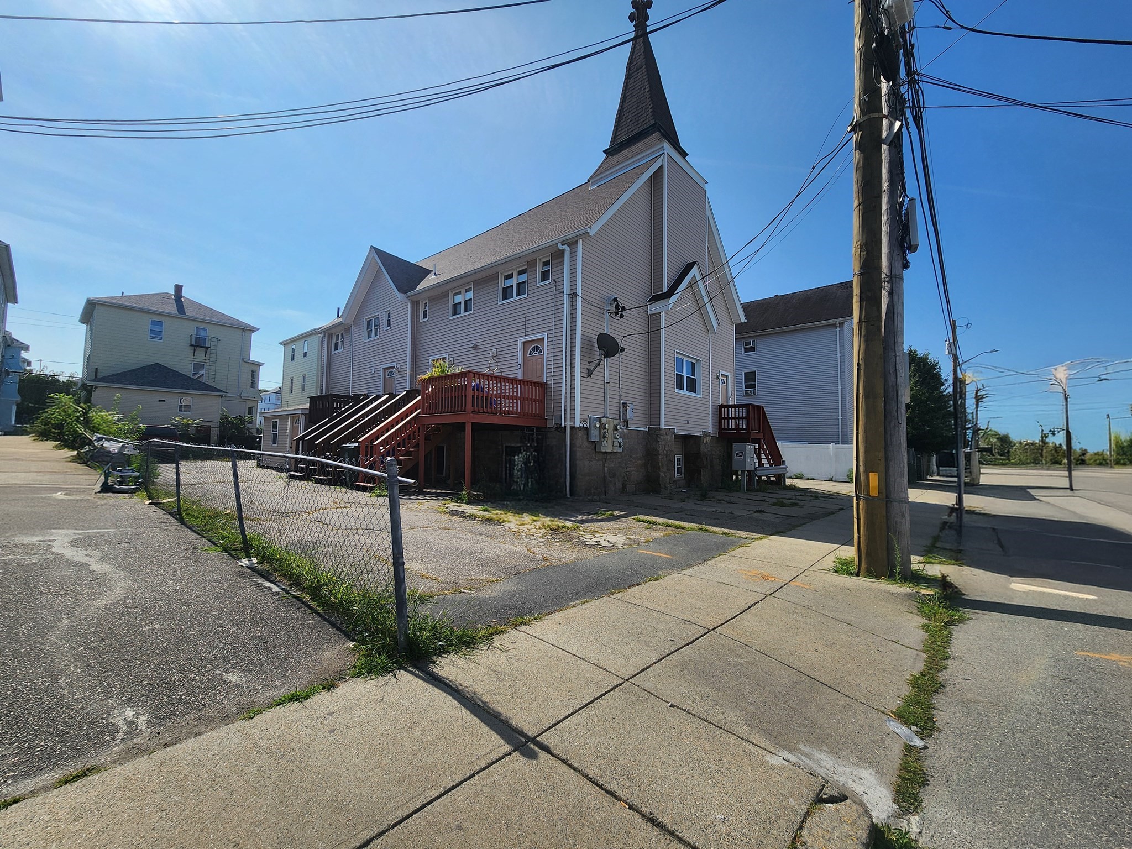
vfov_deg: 89.9
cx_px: 566
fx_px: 425
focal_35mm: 13
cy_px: 424
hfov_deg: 106.2
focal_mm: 2.2
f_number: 2.2
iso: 50
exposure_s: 1/4153
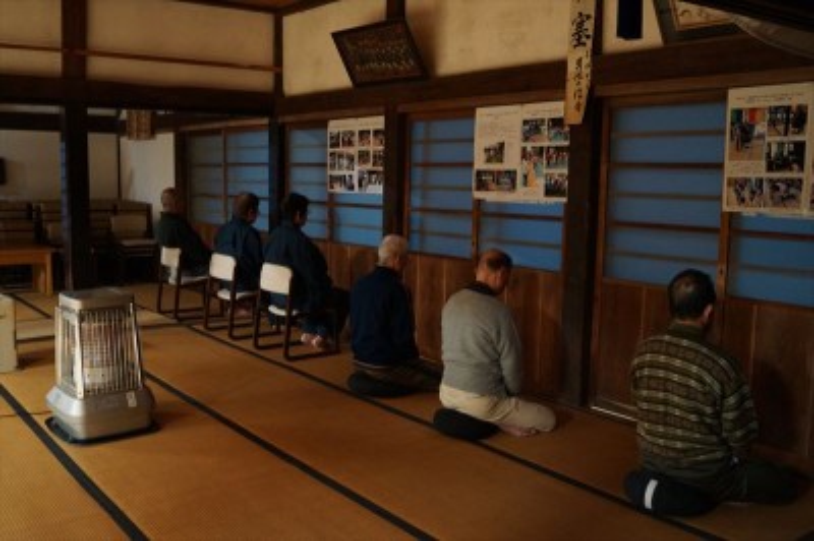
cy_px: 270
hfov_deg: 53.2
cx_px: 407
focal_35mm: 36
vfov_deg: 36.8
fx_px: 813
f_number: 4
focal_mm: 24
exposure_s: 1/6
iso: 1600
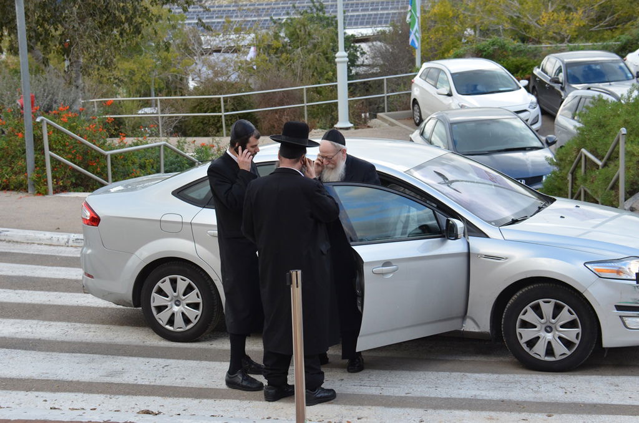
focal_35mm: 84
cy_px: 212
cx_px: 320
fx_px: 1488
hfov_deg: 24.2
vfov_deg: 16.2
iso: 640
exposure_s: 1/160
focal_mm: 56
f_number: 8
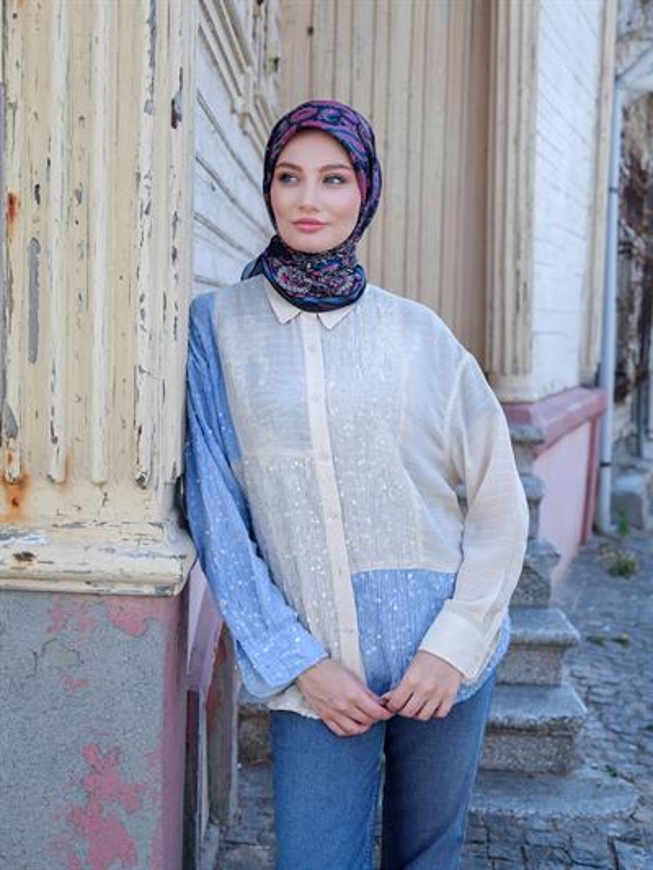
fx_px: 1383
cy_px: 435
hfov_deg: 26.6
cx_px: 326
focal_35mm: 55
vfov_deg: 34.9
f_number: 5.6
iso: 320
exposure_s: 1/280
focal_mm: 70
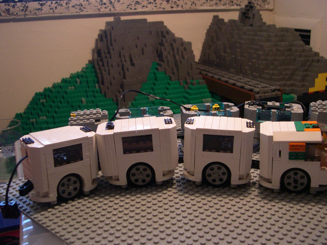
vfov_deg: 37.7
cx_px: 164
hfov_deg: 49.0
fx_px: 359
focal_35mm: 38
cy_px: 122
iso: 400
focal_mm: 8
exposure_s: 1/69.7
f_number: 2.8
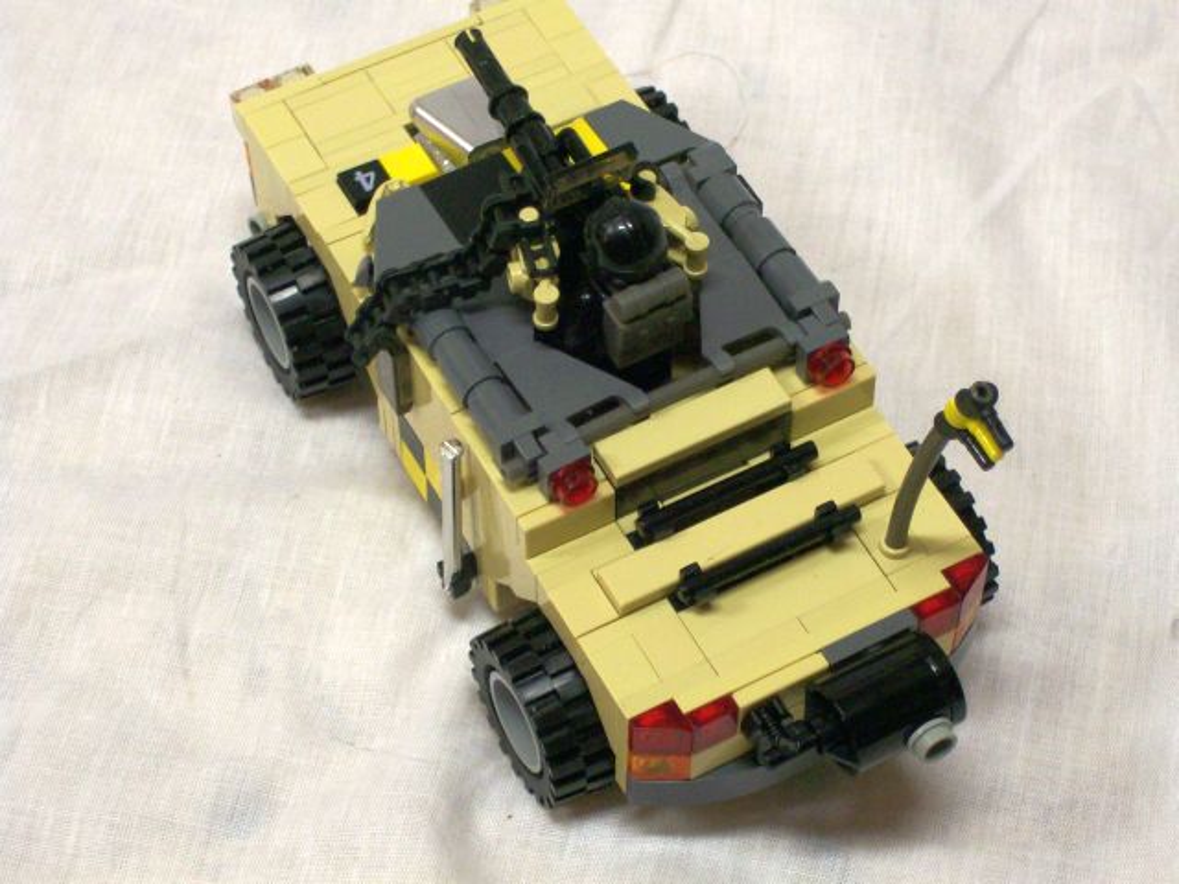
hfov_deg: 22.5
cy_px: 442
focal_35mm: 87
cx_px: 590
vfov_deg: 17.0
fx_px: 2963
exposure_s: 1/27.2
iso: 160
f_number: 4.3
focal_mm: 14.3
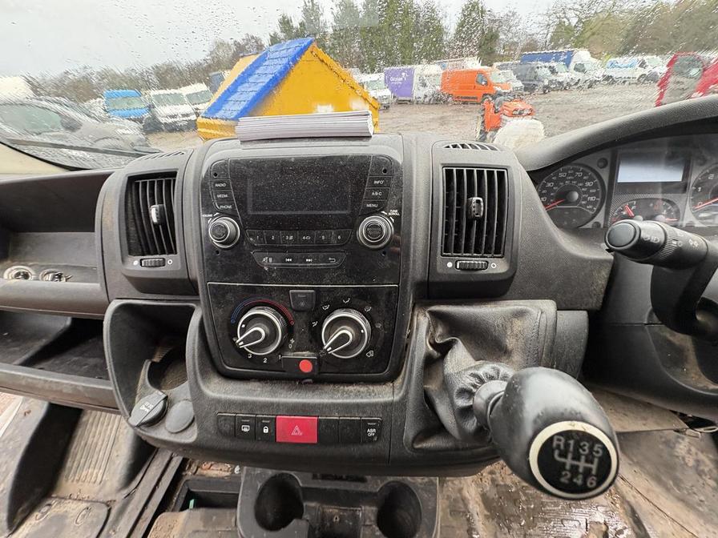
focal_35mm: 14
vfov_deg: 85.7
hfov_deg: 102.1
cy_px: 269
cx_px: 359
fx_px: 290
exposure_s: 1/60
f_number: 2.2
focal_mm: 2.22
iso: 320
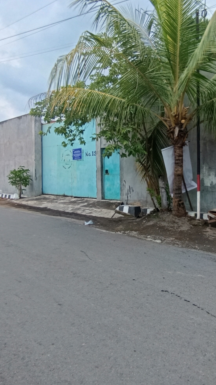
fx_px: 295
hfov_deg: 39.2
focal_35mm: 29
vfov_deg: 65.7
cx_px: 159
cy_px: 163
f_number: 2.2
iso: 50
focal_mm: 1.65
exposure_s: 1/536
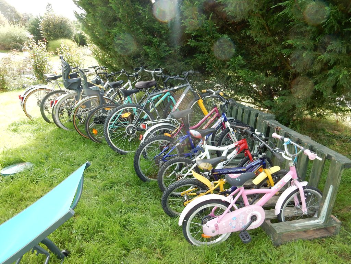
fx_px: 253
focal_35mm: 25
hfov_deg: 69.4
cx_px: 176
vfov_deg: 54.9
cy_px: 132
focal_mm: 4.5
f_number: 3.7
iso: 125
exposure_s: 1/160
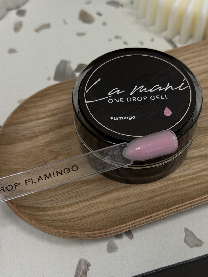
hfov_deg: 30.3
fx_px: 385
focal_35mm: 48
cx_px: 104
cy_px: 138
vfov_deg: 39.7
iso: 64
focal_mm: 6.76
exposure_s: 1/100
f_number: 1.78
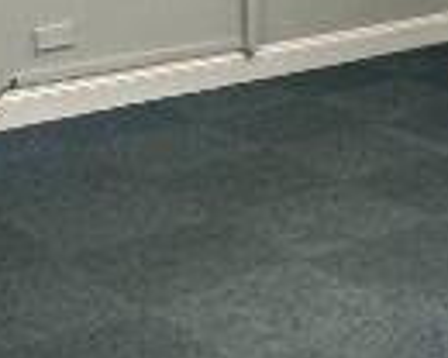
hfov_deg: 16.6
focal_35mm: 108
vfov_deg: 13.4
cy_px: -179
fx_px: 1432
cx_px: 613
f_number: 2.2
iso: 160
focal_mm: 2.22
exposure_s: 1/100
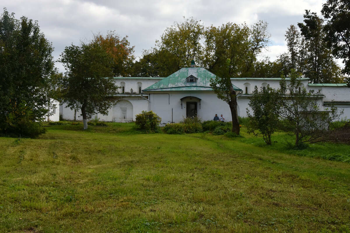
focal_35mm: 42
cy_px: 116
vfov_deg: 31.9
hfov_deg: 46.4
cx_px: 175
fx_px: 408
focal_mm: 28
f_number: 8
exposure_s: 1/500
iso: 400
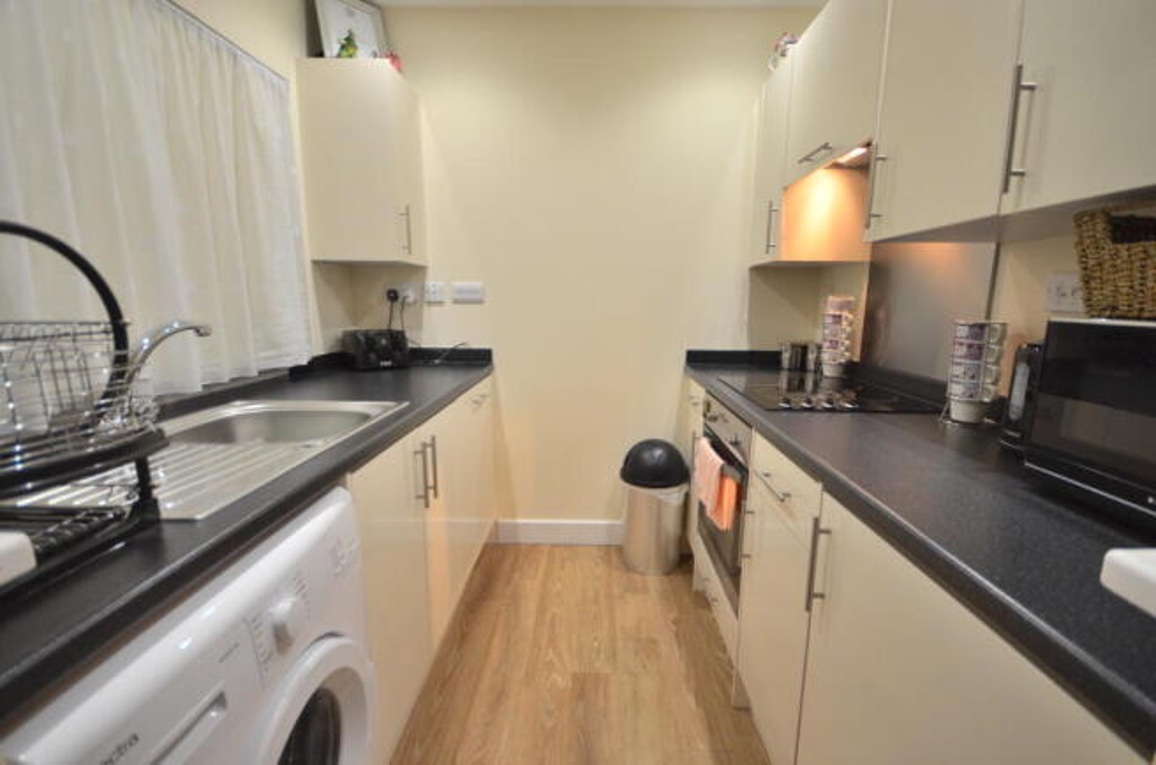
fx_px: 481
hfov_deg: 100.5
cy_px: 382
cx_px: 578
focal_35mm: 15
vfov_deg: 77.0
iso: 800
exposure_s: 1/40
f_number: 4
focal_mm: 10
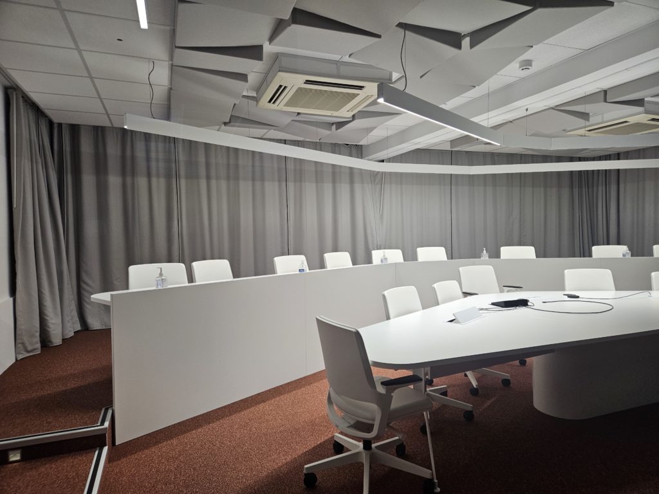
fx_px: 438
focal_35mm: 23
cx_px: 330
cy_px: 247
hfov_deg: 73.9
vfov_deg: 58.9
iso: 125
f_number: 1.8
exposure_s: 1/180
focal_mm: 5.4
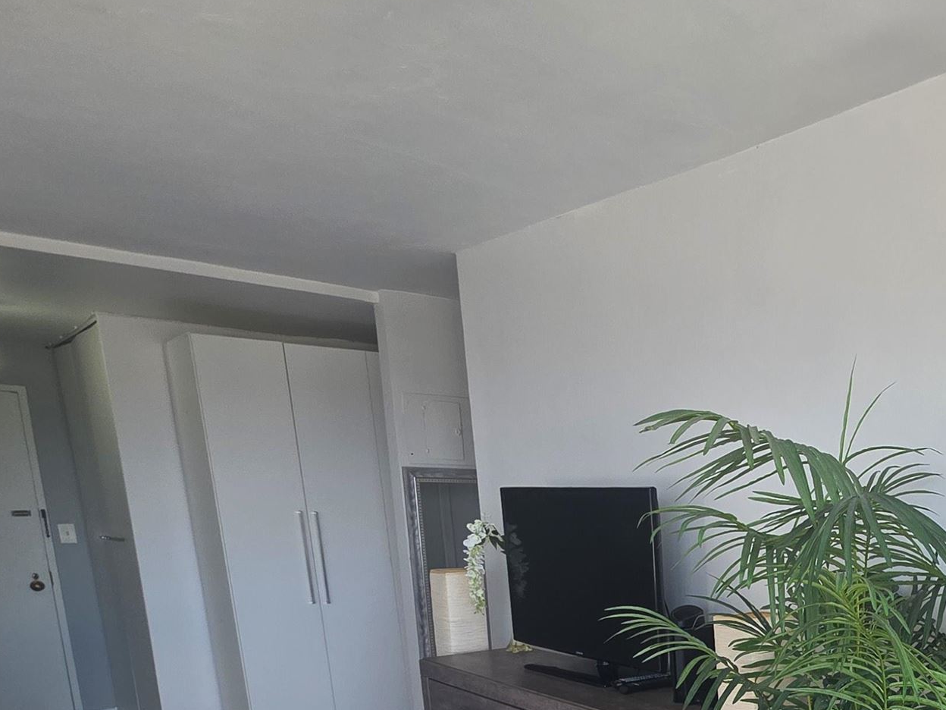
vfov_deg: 39.8
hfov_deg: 48.8
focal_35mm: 32
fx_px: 875
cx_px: 900
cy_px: 681
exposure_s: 1/120
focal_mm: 2.2
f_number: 1.9
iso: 100
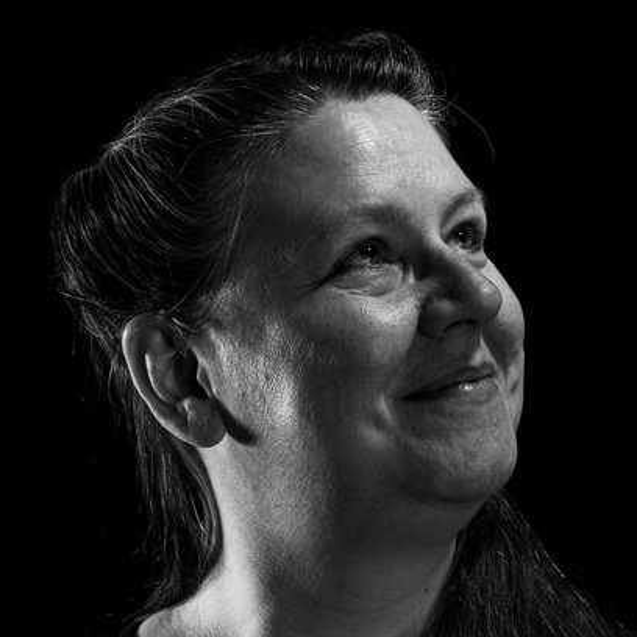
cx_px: 339
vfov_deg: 10.0
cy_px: 476
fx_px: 3643
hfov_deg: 10.0
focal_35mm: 175
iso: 200
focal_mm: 105
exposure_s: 1/60
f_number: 8
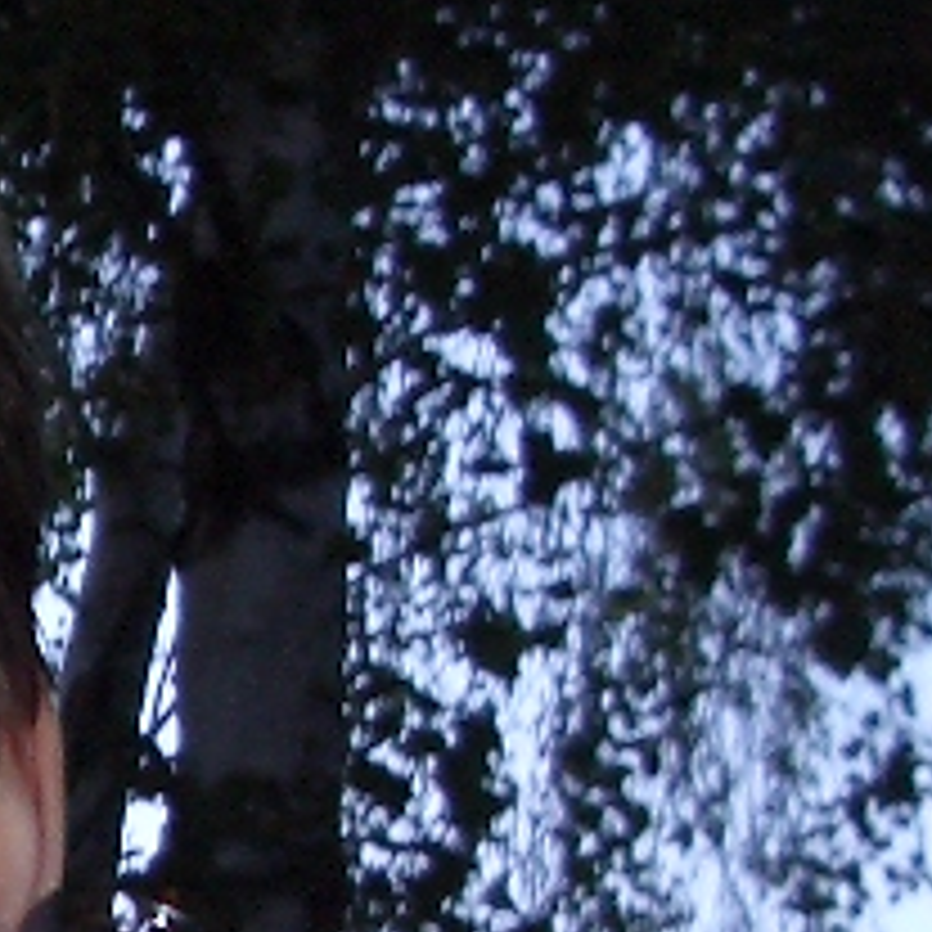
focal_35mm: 153
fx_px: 4661
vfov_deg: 11.3
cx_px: -149
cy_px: 932
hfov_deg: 11.2
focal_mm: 5.8
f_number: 2.6
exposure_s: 1/40
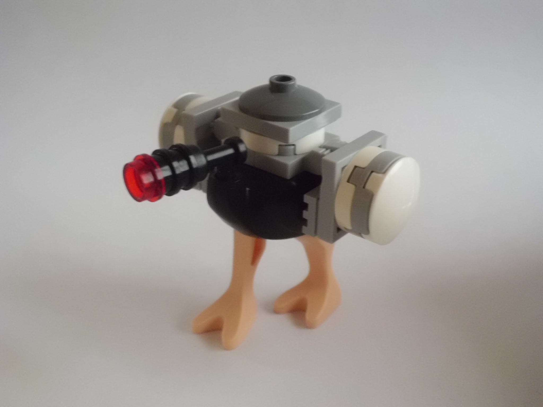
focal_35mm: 47
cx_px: 272
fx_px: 737
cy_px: 204
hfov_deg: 40.4
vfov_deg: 30.9
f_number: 3.4
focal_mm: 8.3
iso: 400
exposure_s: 1/13
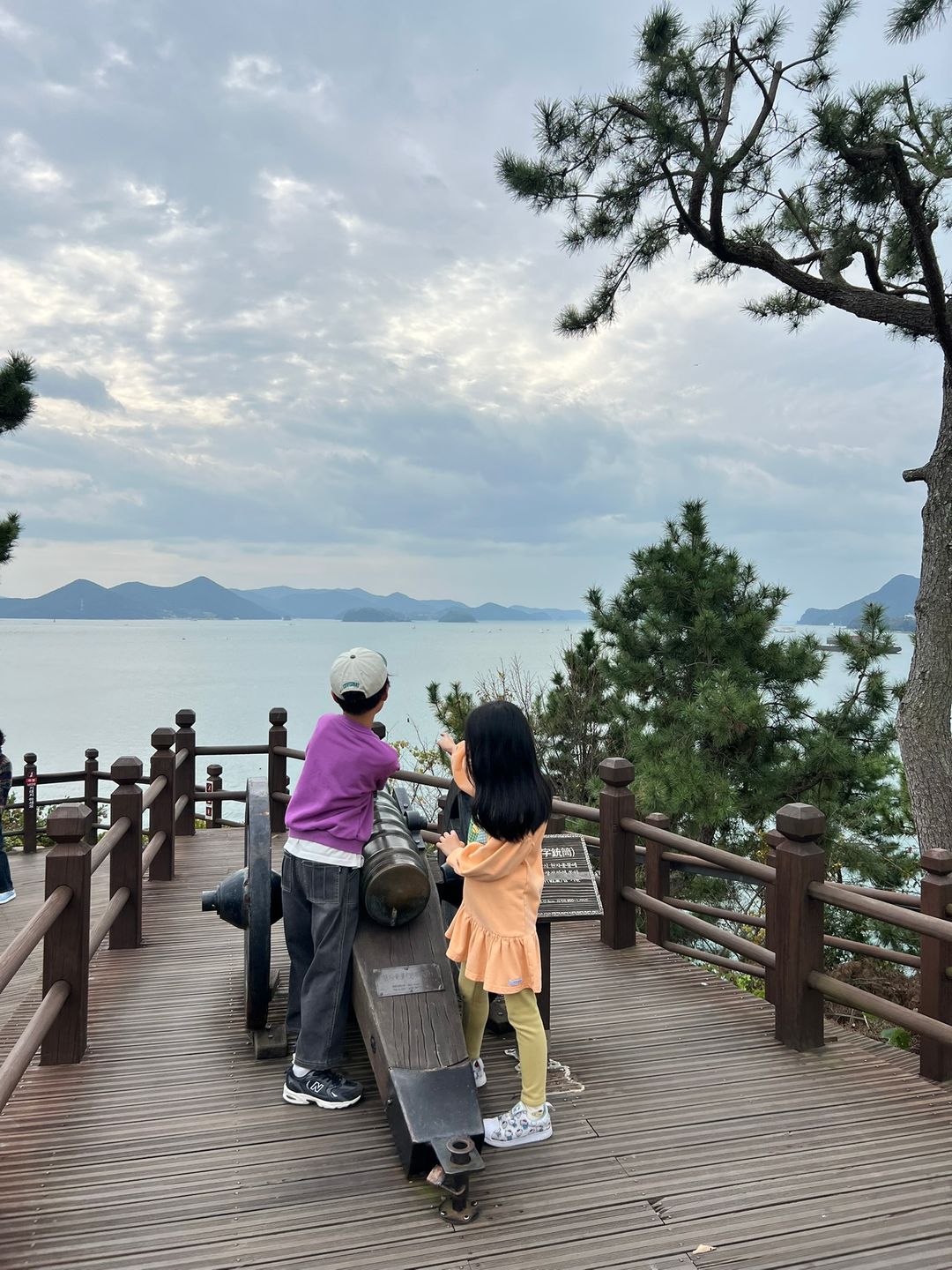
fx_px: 953
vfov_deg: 67.3
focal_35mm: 26
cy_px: 635
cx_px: 476
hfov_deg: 53.1
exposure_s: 1/3356
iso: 50
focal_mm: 5.7
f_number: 1.5
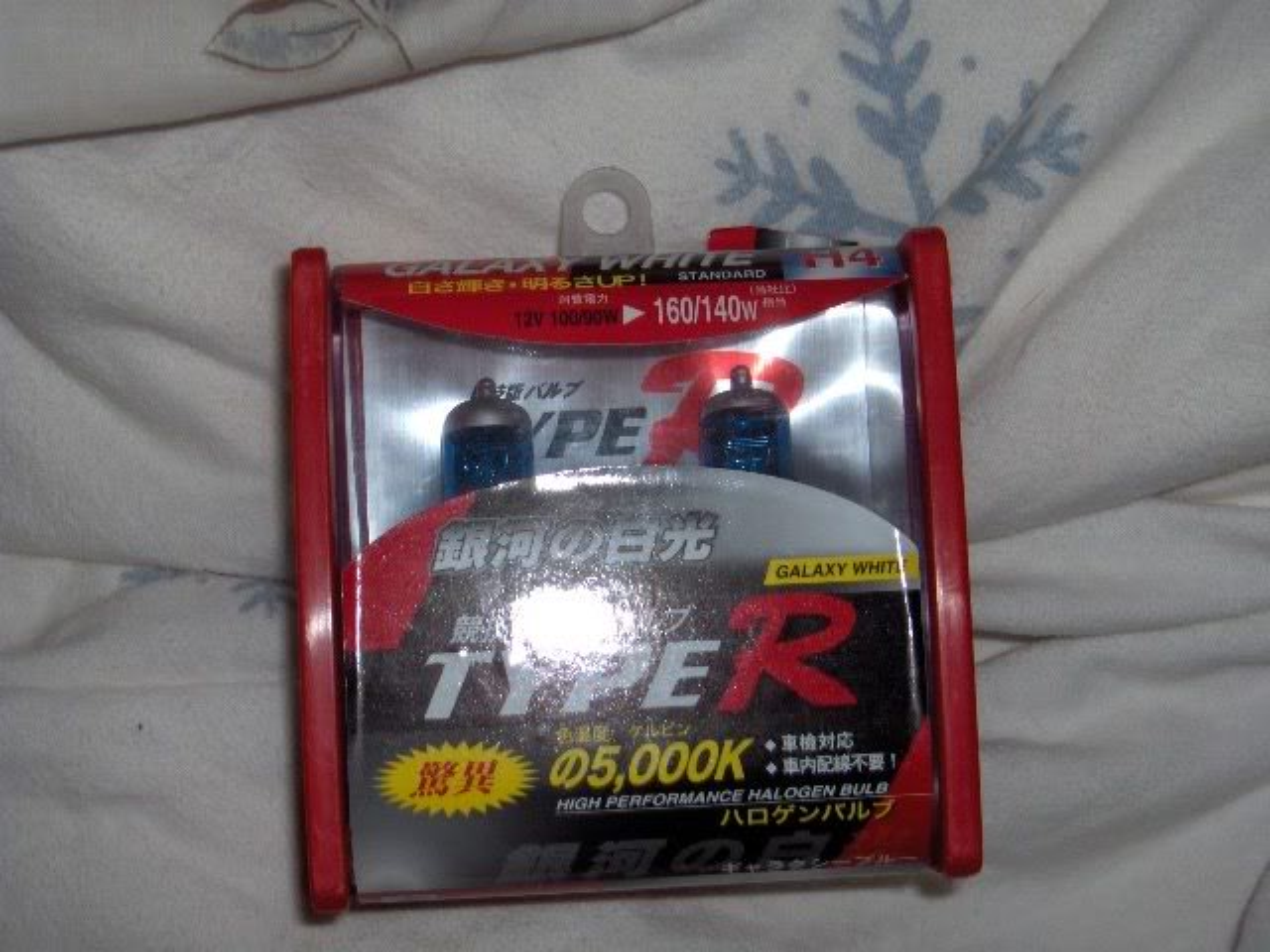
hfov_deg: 34.9
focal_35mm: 55
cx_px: 635
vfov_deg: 26.6
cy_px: 476
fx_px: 2018
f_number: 5.4
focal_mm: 11.4
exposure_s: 1/90
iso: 100
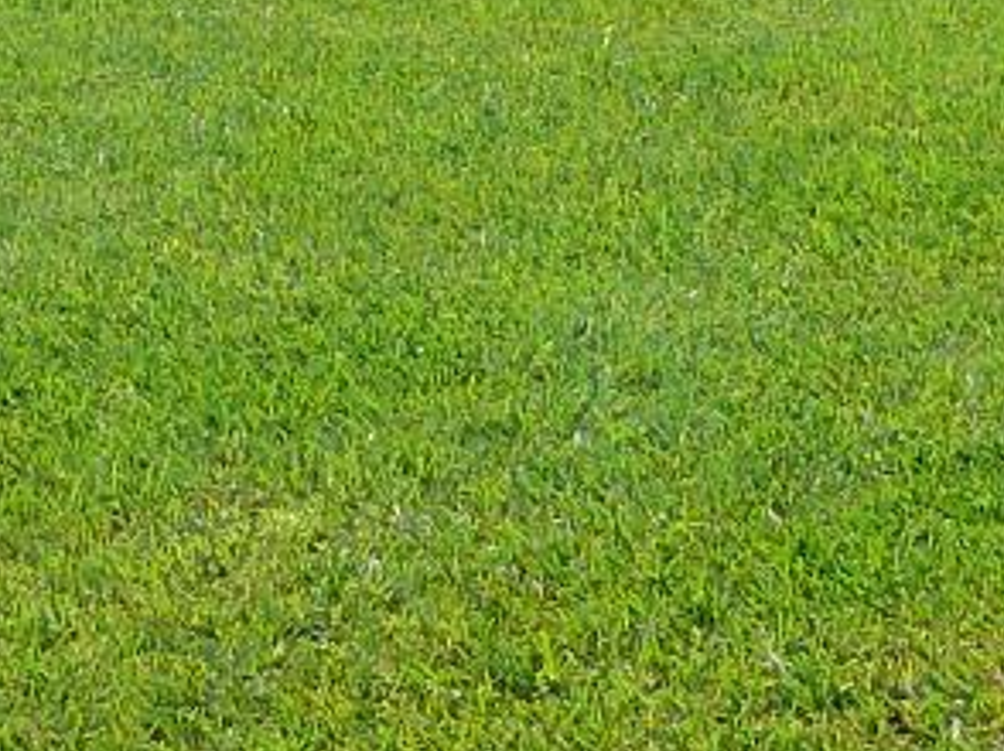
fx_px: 3536
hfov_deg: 16.0
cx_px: 806
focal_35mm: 122
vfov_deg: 11.6
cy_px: -365
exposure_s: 1/400
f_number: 5
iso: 80
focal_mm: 5.2
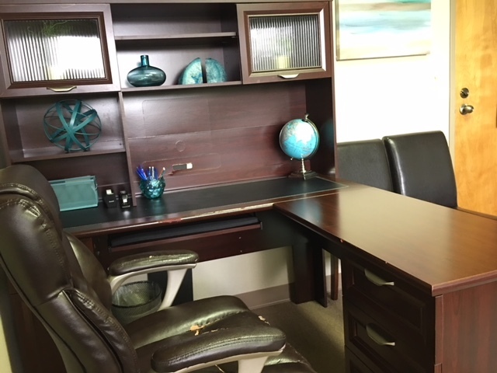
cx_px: 248
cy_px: 186
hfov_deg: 61.7
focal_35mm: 29
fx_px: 416
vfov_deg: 48.2
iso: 100
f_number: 2.2
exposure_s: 1/10
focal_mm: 4.15
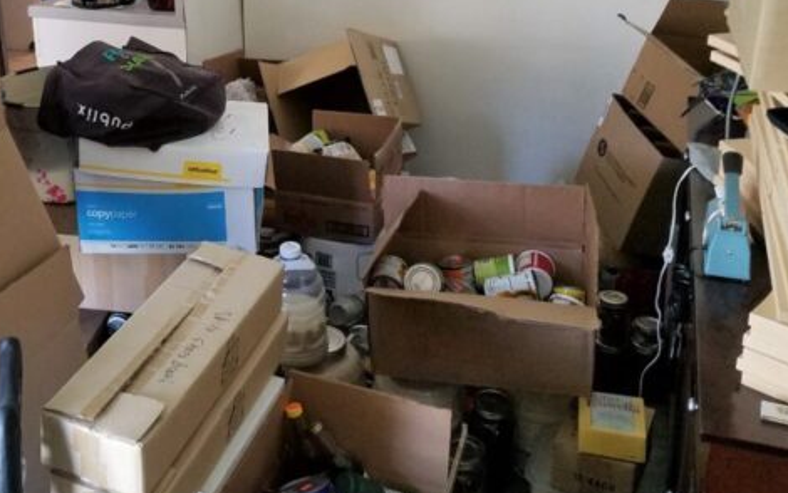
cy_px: 116
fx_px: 967
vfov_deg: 28.1
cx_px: 188
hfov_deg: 42.8
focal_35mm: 45
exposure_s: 1/24
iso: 250
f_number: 1.7
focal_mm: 4.2
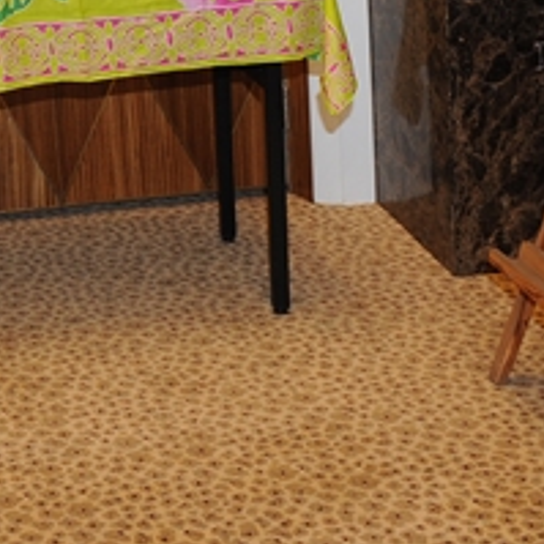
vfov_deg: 19.6
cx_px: -210
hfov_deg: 19.1
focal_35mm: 82
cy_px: -148
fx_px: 1458
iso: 1000
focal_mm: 24
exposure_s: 1/50
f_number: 4
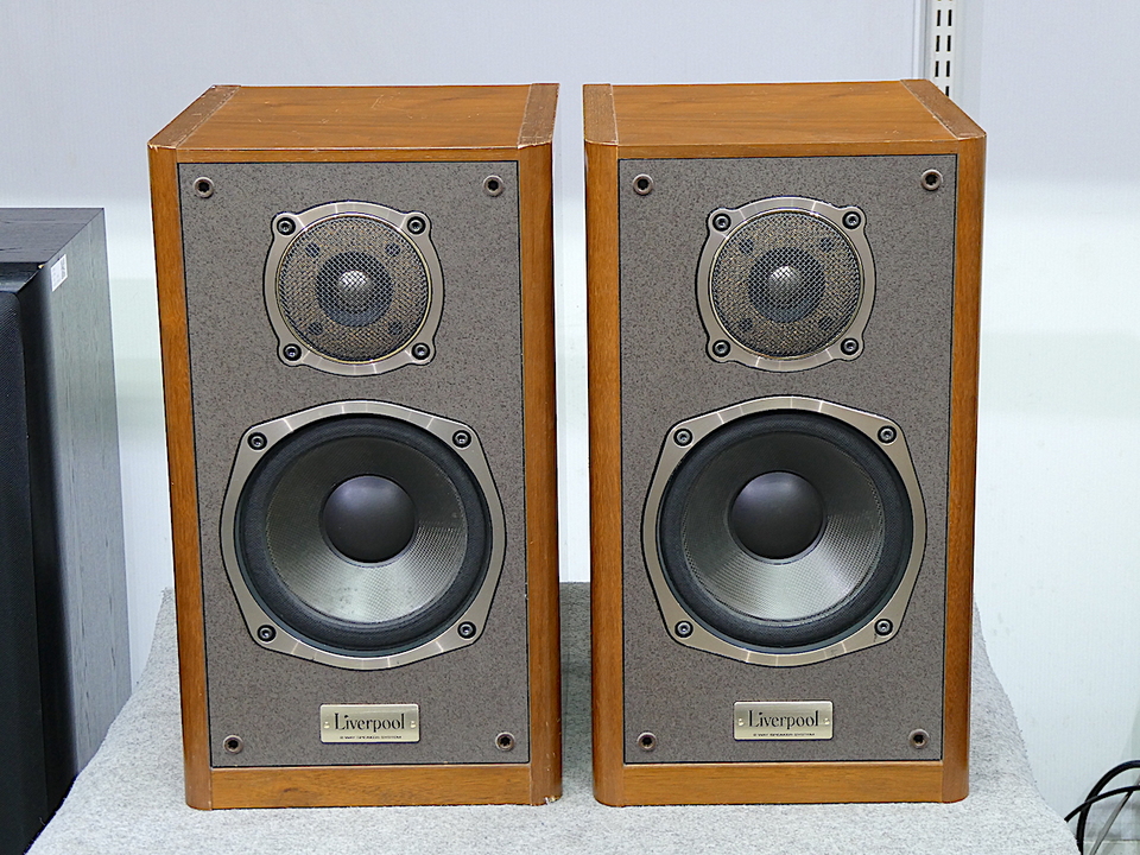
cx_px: 570
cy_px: 428
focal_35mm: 70
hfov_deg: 27.8
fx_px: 2305
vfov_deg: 21.0
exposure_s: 1/4
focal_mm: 12.5
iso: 200
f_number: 4.5
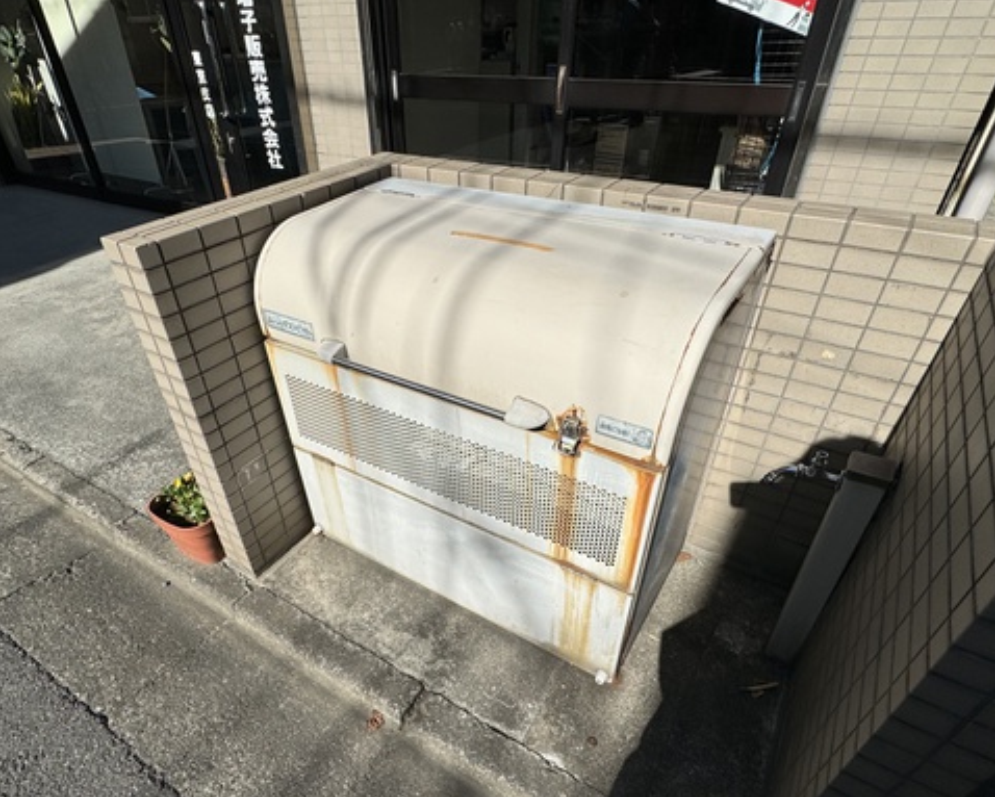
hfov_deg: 80.2
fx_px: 589
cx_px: 458
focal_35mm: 20
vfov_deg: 67.5
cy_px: 478
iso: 50
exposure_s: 1/3906
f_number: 2.2
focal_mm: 2.22
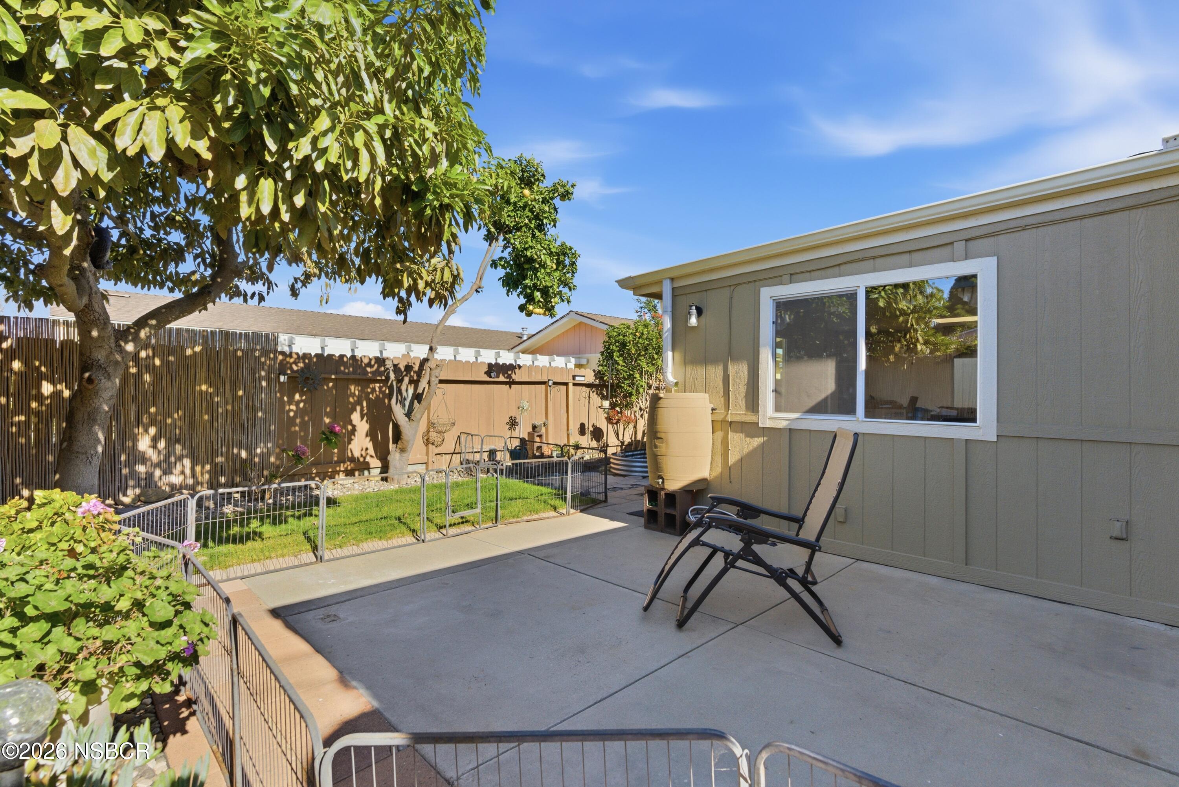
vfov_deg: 73.8
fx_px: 524
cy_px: 394
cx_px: 590
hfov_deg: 96.7
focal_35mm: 16
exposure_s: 1/8000
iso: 1250
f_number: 8
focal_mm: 16
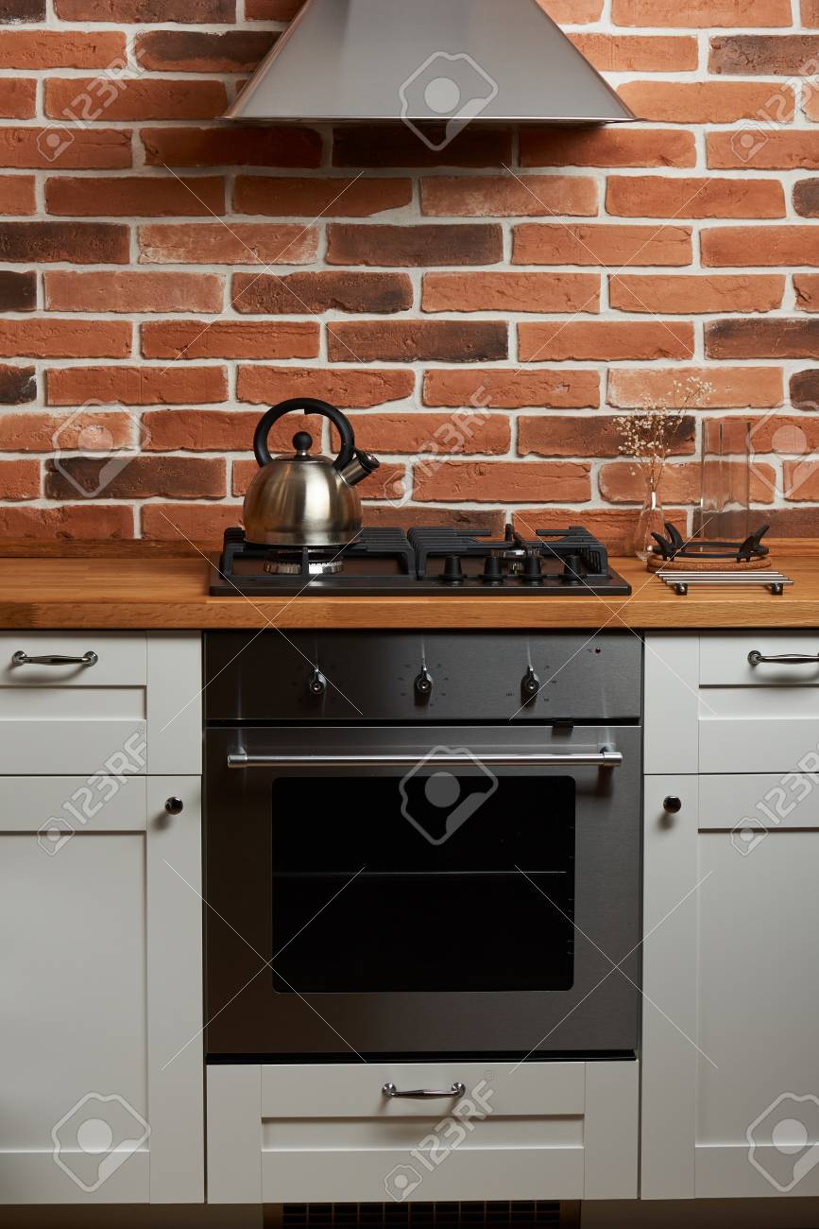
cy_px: 614
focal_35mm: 105
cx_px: 410
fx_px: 3582
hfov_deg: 13.0
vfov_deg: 19.5
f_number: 14
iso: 200
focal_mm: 105
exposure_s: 1/125
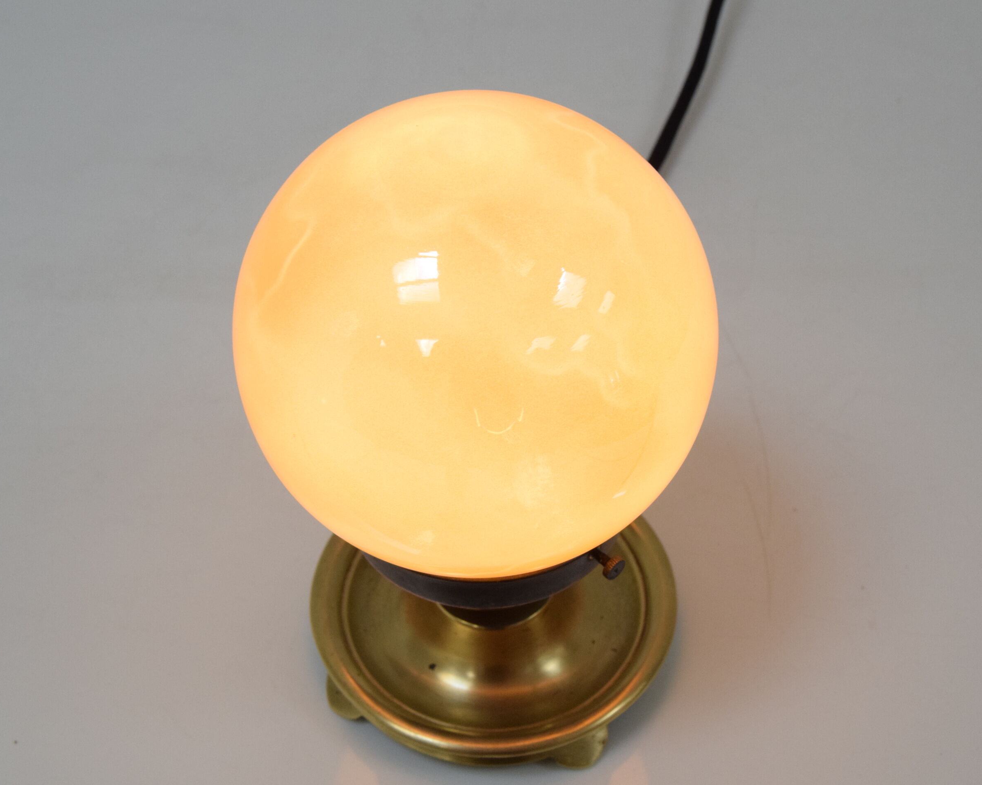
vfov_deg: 27.8
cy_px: 403
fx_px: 1586
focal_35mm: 55
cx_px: 484
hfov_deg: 34.4
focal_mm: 31
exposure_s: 1/250
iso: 1600
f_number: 8
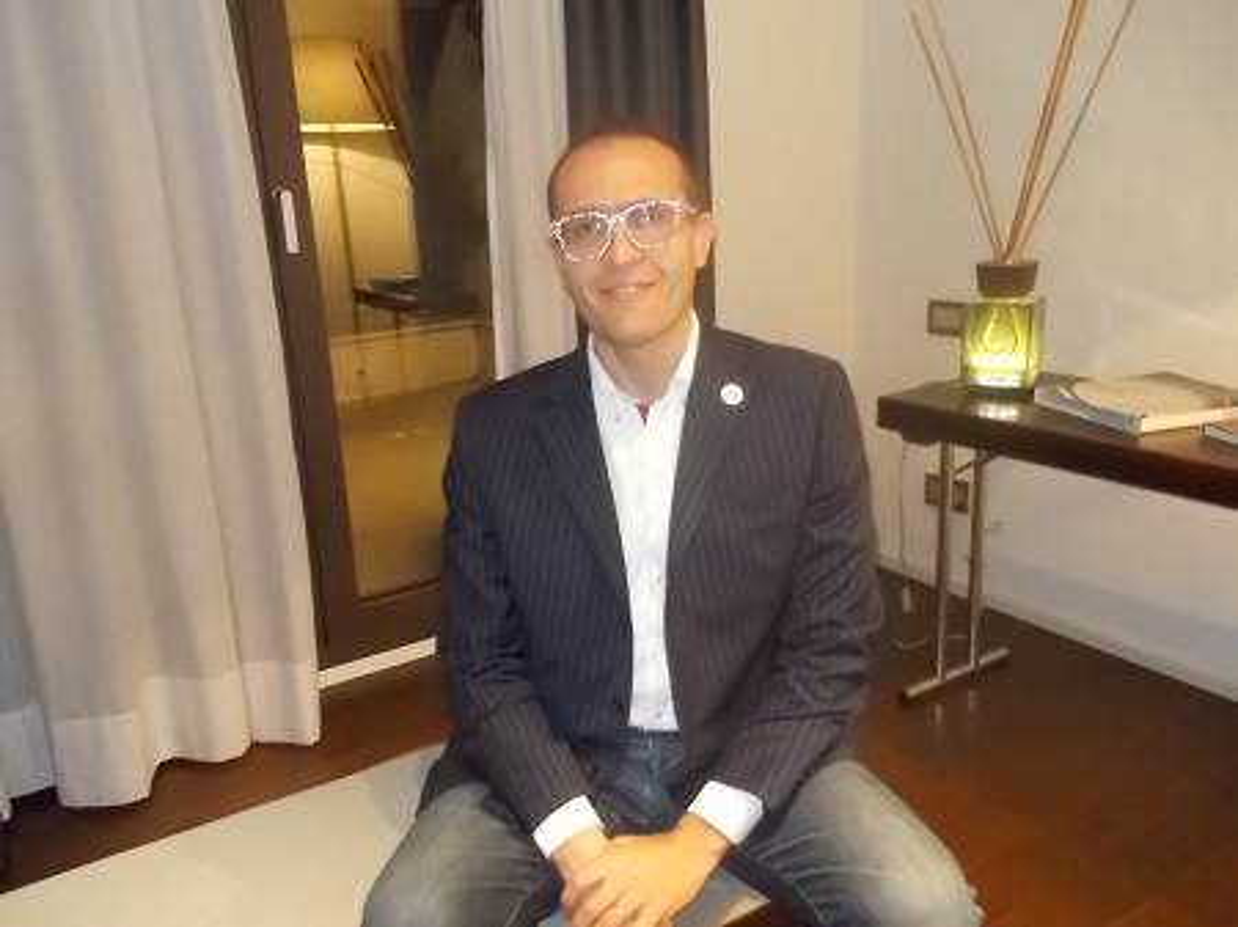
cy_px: 464
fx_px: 1037
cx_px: 619
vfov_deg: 48.2
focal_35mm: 29
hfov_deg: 61.7
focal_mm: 4.1
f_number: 3.3
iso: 800
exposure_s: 1/13
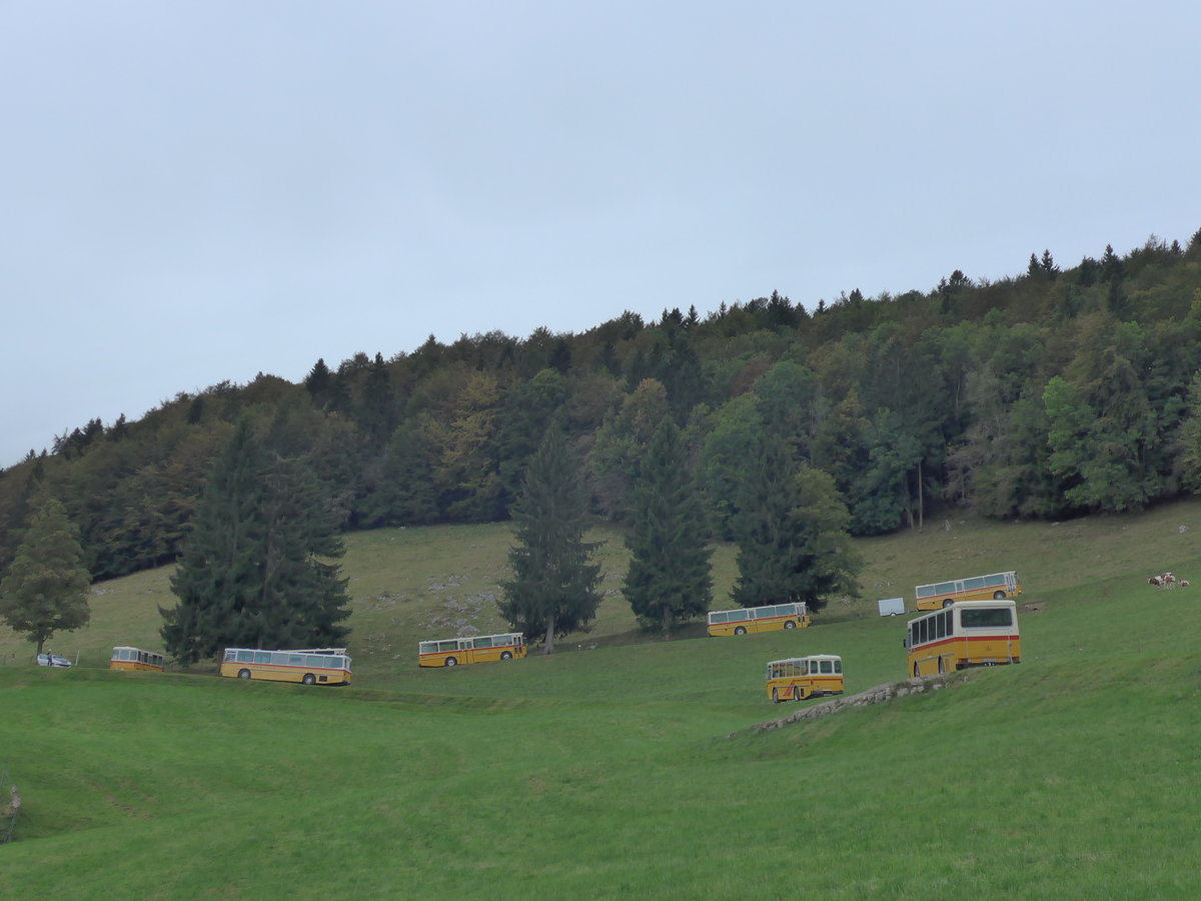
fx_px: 1700
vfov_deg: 29.7
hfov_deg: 38.9
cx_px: 600
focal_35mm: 49
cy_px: 450
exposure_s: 1/500
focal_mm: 10.1
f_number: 3.2
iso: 160
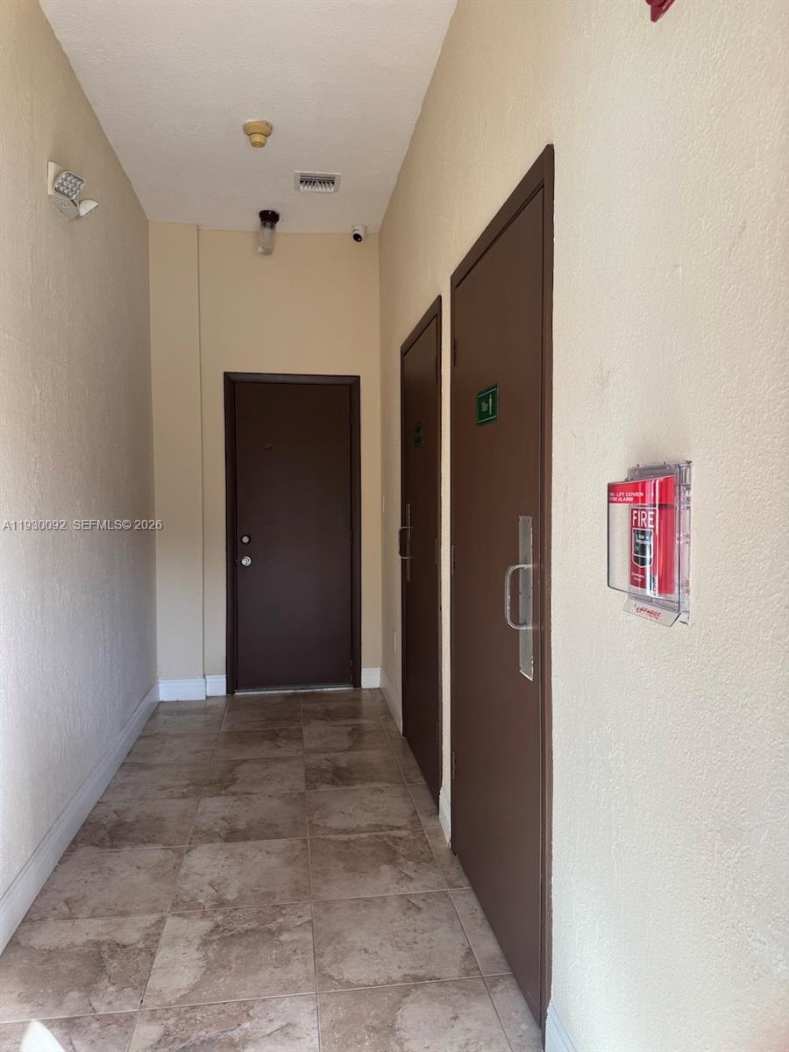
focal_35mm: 24
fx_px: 729
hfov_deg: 56.8
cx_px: 394
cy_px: 526
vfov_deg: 71.6
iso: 64
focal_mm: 6.76
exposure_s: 1/260
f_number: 1.78
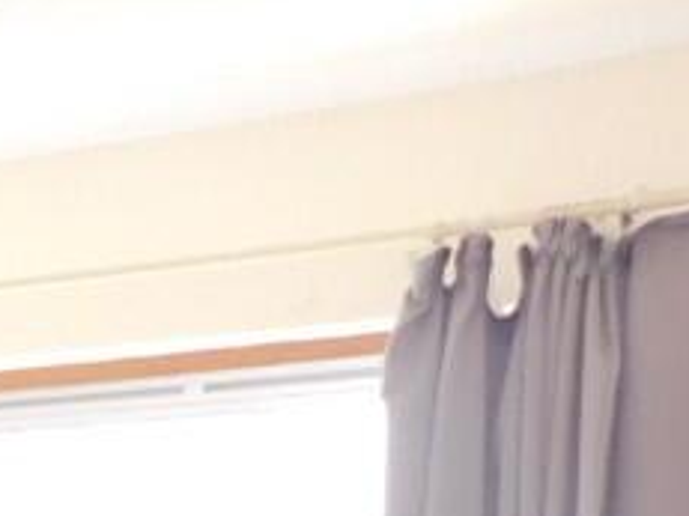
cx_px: -784
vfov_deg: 12.3
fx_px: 2029
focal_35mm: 102
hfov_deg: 14.8
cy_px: 1133
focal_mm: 4
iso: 220
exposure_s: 1/30
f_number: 3
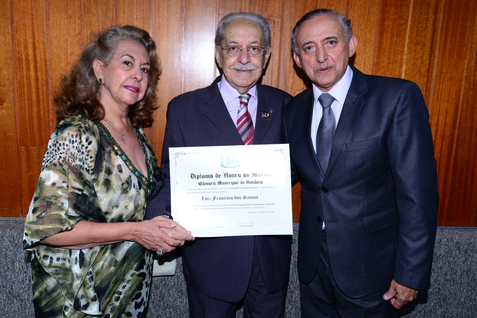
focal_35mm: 31
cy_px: 157
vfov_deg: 42.4
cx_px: 235
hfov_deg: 60.3
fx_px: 411
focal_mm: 29
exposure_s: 1/60
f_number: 8
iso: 1600
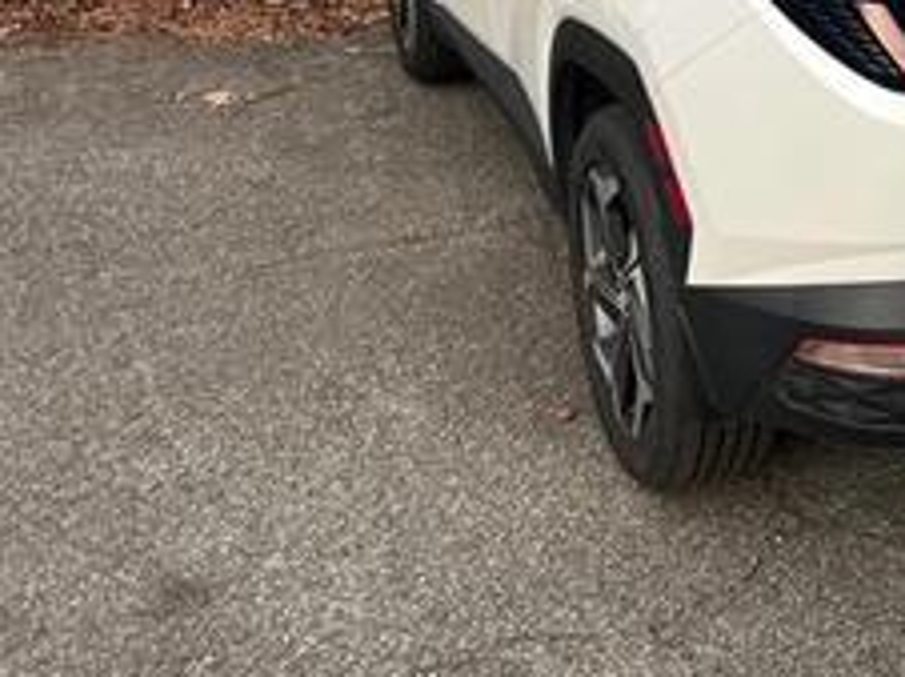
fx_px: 1515
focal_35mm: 58
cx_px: 1001
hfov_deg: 29.8
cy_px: -16
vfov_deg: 24.0
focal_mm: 5.7
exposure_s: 1/410
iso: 50
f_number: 1.5
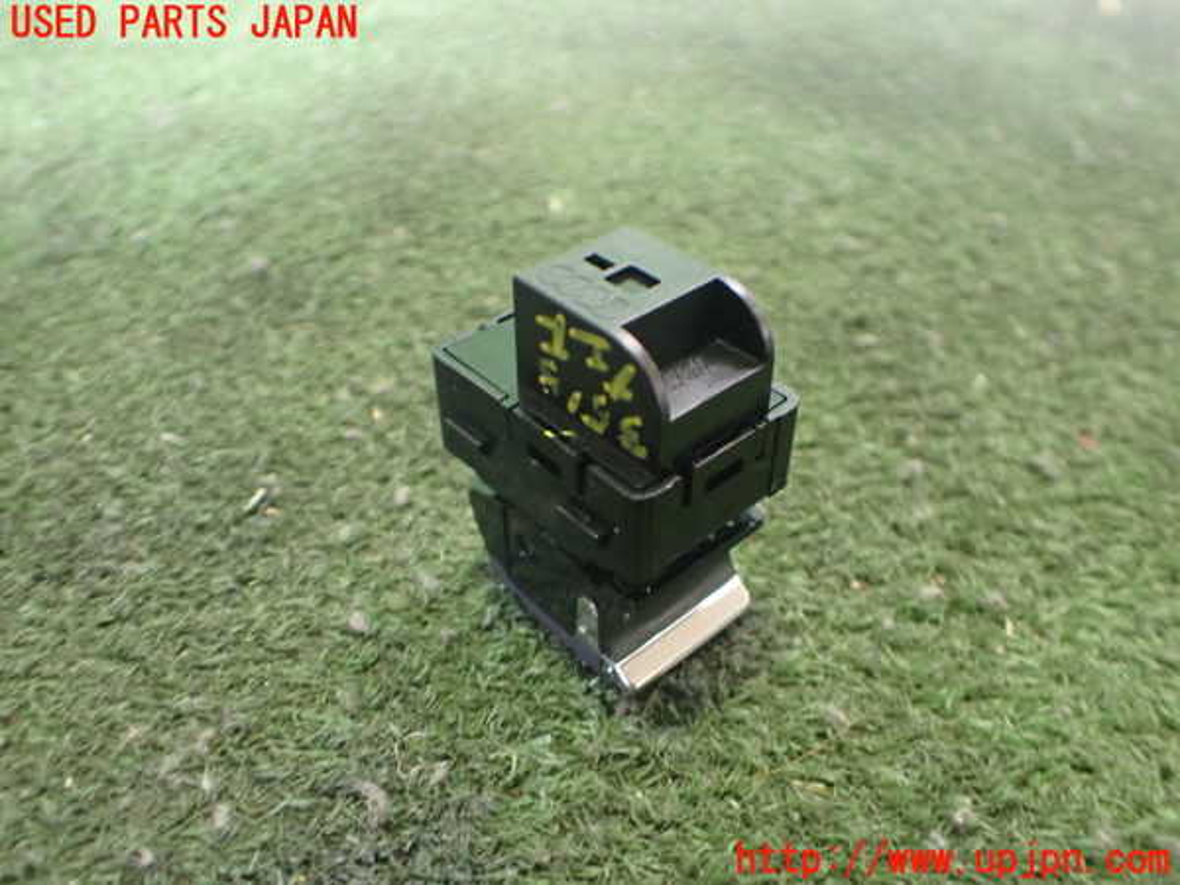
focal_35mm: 30
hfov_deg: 60.0
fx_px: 1023
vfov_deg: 46.8
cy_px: 442
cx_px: 590
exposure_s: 1/30
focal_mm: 5.4
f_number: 2.3
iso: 1000
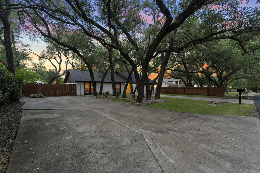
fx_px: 116
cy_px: 86
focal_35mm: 16
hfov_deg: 96.7
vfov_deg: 73.8
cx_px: 130
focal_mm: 16
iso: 400
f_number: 8
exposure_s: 1/4
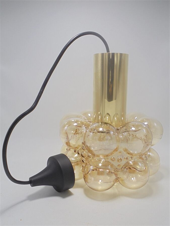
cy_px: 113
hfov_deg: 48.2
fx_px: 190
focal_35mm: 29
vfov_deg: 61.7
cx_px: 85
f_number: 3.7
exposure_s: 1/80
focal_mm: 5.3
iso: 100
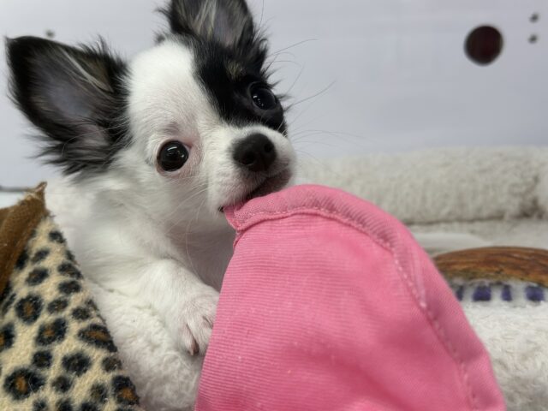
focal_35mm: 48
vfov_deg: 30.3
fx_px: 760
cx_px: 274
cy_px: 206
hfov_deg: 39.7
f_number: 1.78
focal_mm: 6.86
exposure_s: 1/124
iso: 64
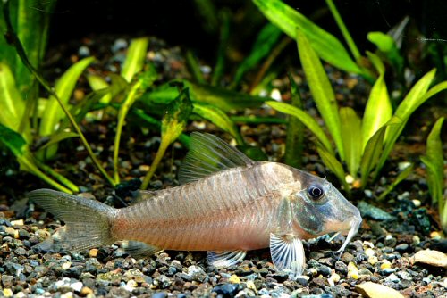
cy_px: 149
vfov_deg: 8.7
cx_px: 224
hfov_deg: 13.0
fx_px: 1963
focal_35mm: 158
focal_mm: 105
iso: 100
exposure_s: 1/125
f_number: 13
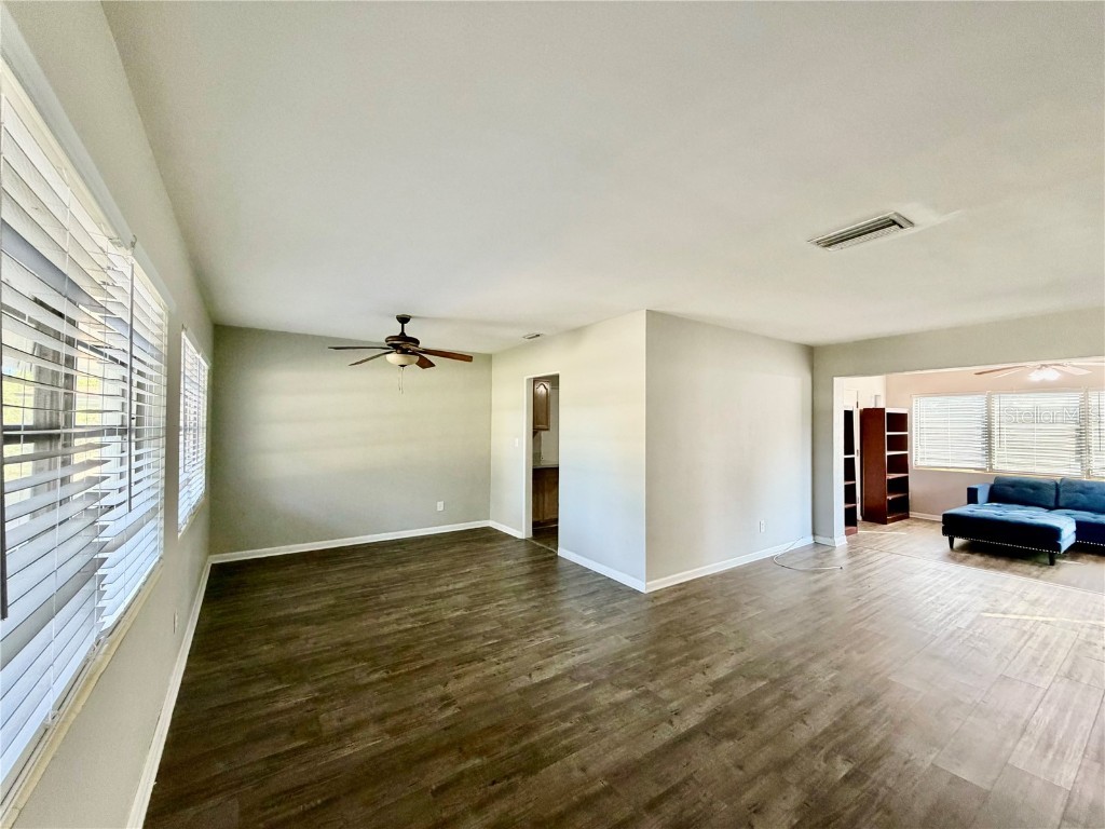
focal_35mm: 14
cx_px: 552
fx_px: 447
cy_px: 414
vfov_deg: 85.7
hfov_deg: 102.1
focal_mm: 2.22
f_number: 2.2
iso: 320
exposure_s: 1/121
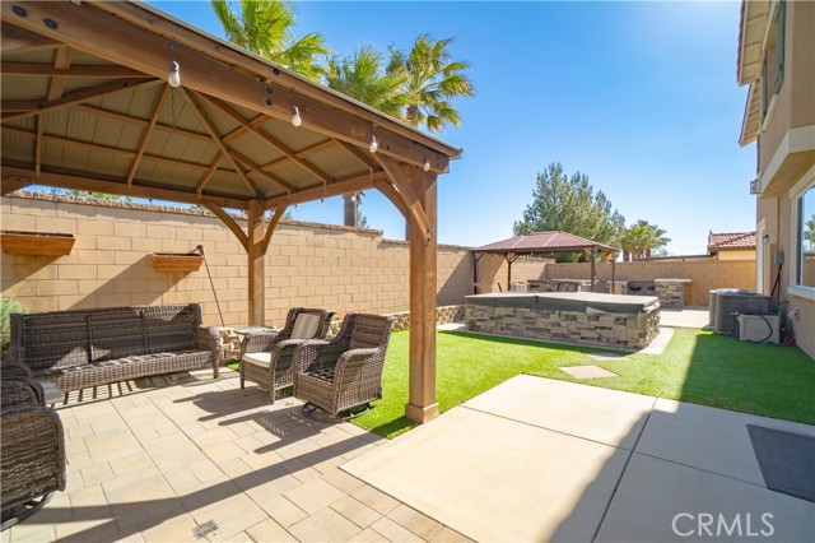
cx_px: 408
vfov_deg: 77.3
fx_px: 339
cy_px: 272
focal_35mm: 15
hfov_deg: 100.4
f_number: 8
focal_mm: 10
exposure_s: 1/160
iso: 100
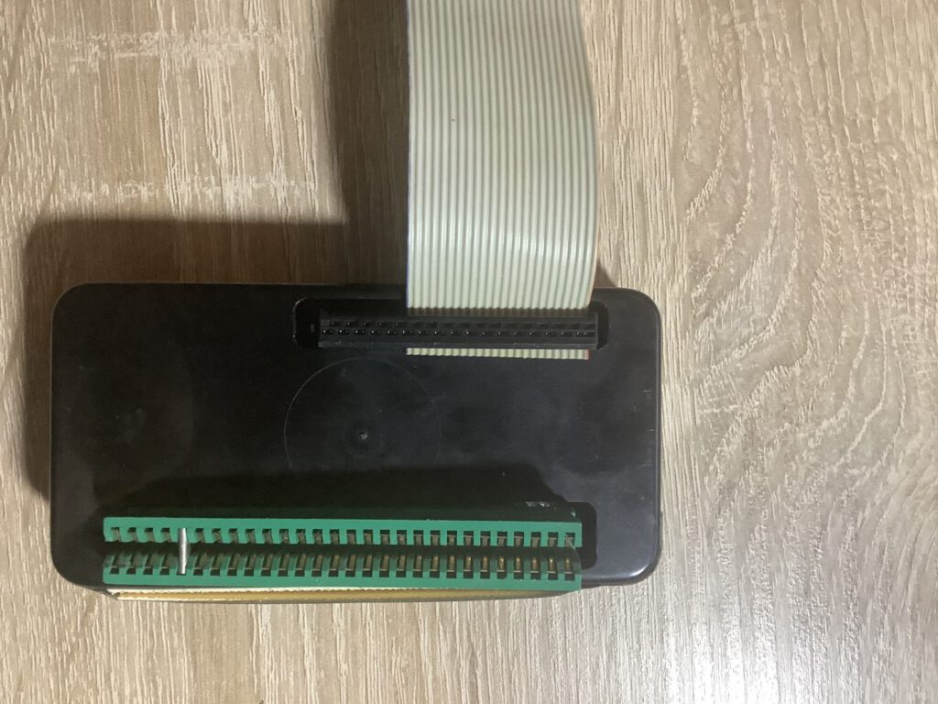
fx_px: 840
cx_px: 469
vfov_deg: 45.4
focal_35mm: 31
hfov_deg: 58.4
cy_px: 352
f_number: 2.4
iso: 250
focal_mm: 3.3
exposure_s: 1/50
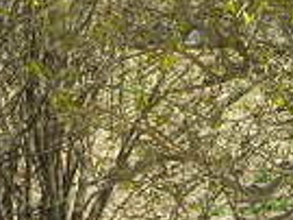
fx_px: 1429
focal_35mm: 169
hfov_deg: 11.2
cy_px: -144
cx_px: 441
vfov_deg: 8.5
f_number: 3.2
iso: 50
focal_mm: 6.3
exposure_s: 1/176
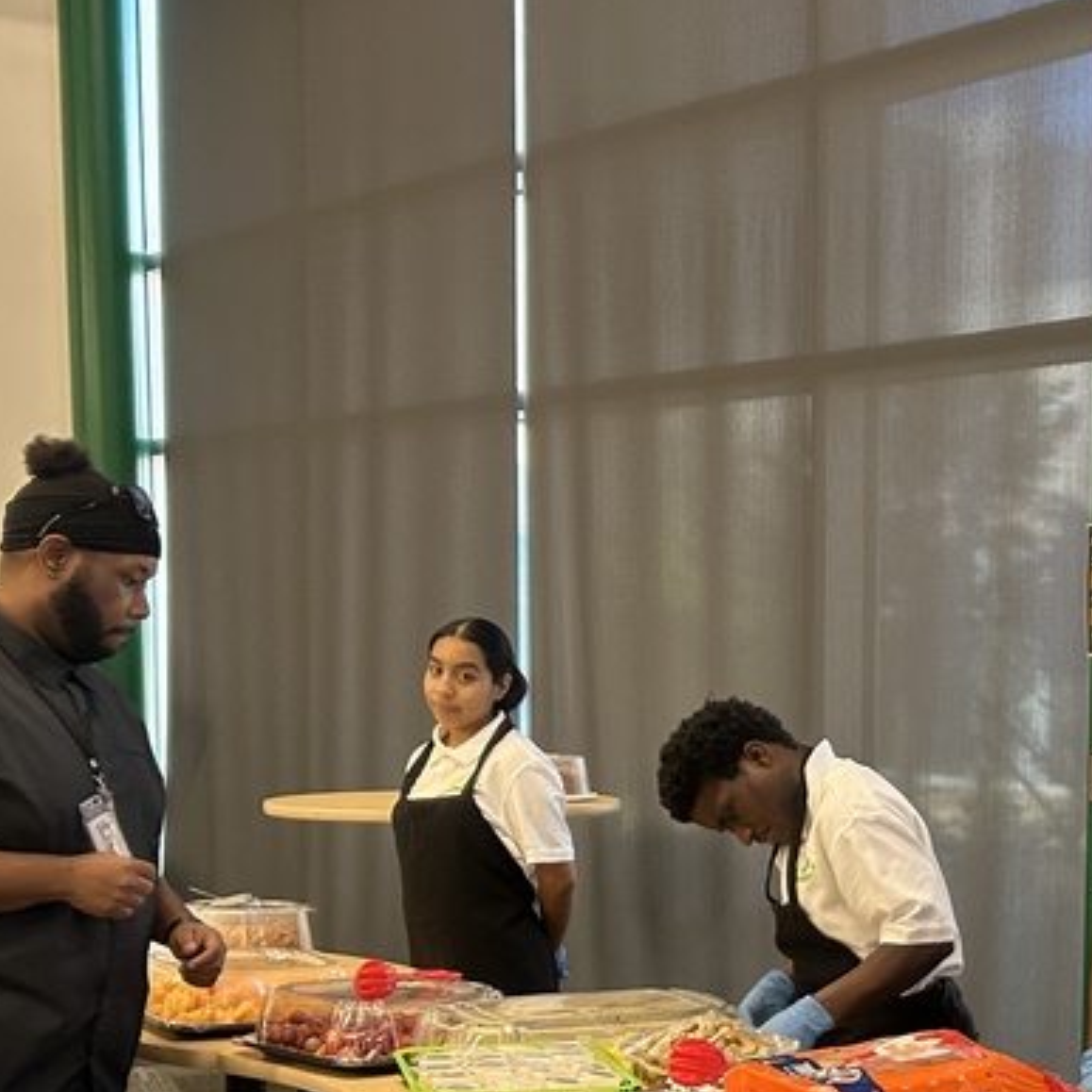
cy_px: 939
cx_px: 1112
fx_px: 2177
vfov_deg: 27.3
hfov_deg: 26.5
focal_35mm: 61
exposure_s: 1/60
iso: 125
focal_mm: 5.7
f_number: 1.5
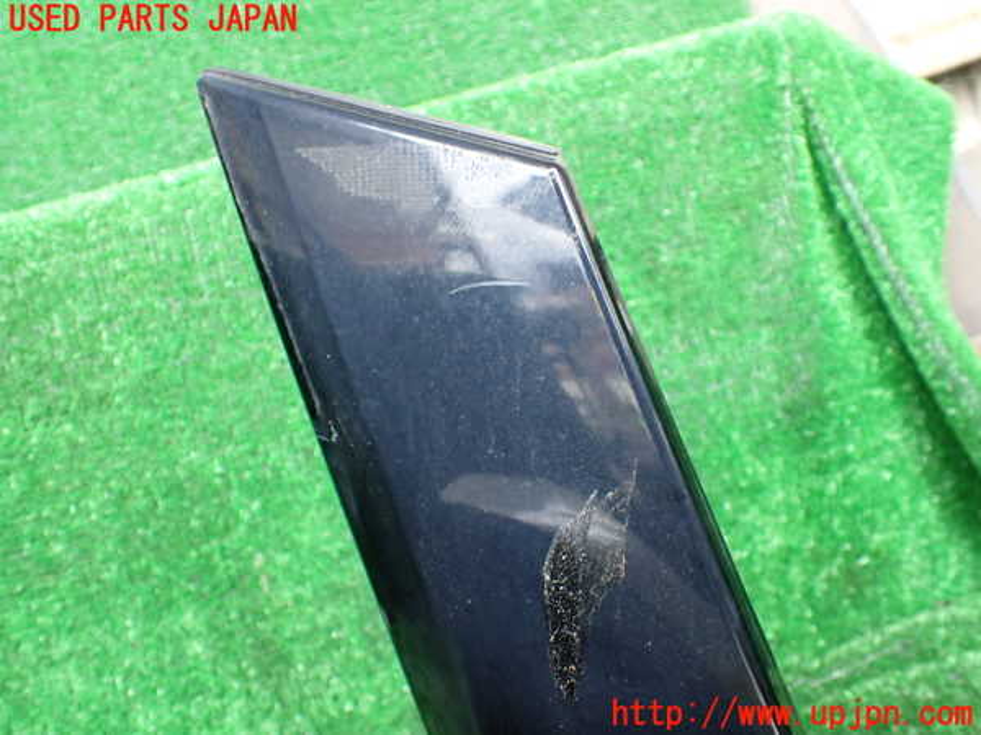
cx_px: 490
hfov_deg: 60.0
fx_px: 850
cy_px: 368
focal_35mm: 30
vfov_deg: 46.8
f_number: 2.3
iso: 400
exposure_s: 1/125
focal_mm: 5.4
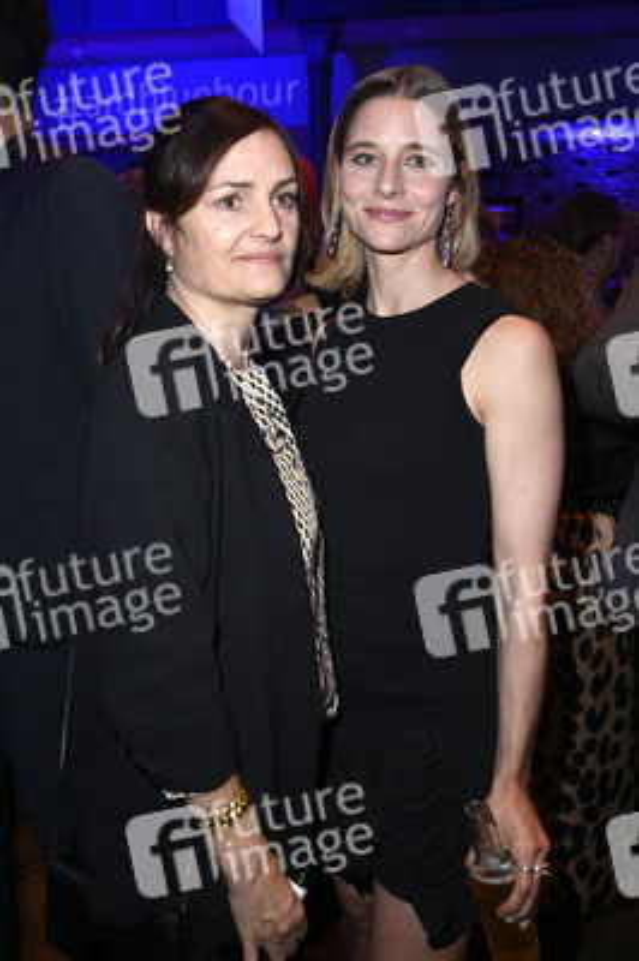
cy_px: 480
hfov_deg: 41.0
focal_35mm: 32
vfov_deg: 58.8
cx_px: 320
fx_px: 853
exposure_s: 1/100
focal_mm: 32
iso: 1250
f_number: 5.6
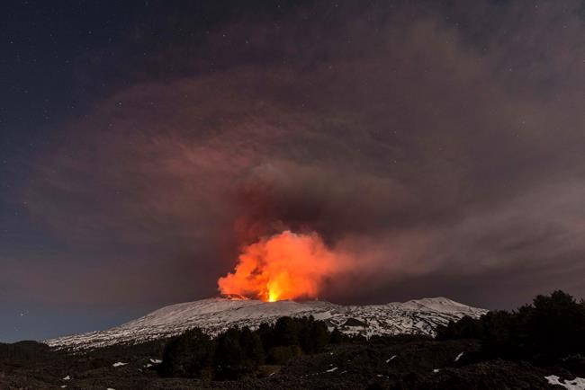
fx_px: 390
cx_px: 292
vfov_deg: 53.2
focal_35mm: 24
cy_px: 195
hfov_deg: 73.7
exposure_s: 6
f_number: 2.8
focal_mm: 24
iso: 500
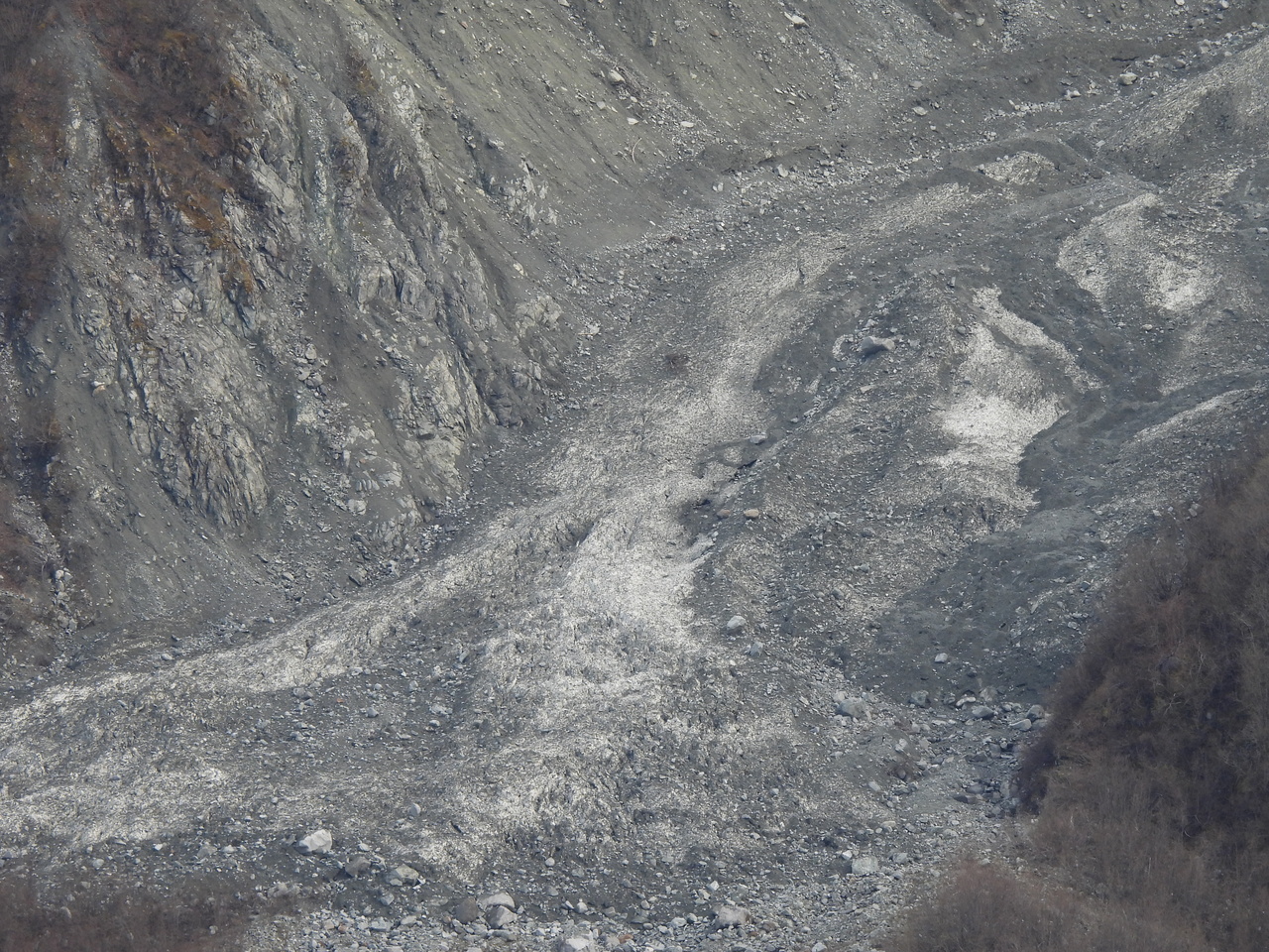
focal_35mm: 800
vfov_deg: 1.9
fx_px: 29327
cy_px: 476
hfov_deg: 2.5
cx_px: 634
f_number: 5.6
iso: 180
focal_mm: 143
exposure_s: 1/500
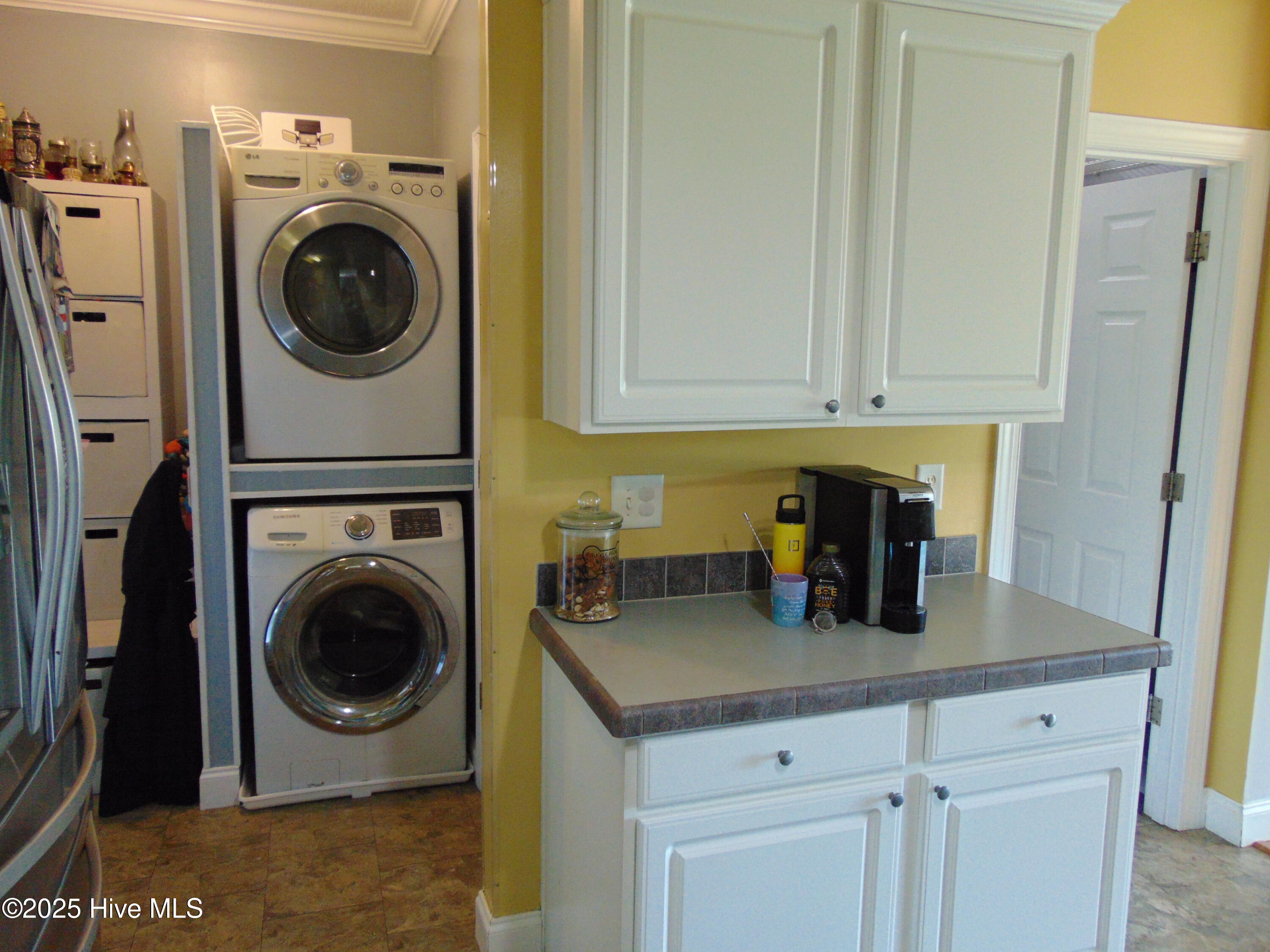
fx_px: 917
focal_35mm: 25
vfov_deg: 54.9
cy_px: 476
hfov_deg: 69.4
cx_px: 635
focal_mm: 4.5
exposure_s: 1/30
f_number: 3
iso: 320
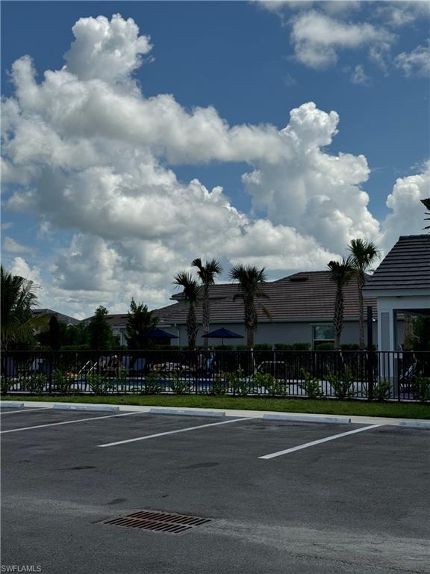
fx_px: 795
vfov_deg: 39.7
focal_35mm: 48
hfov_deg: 30.3
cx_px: 215
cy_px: 287
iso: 64
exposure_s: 1/7937
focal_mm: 6.76
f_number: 1.78
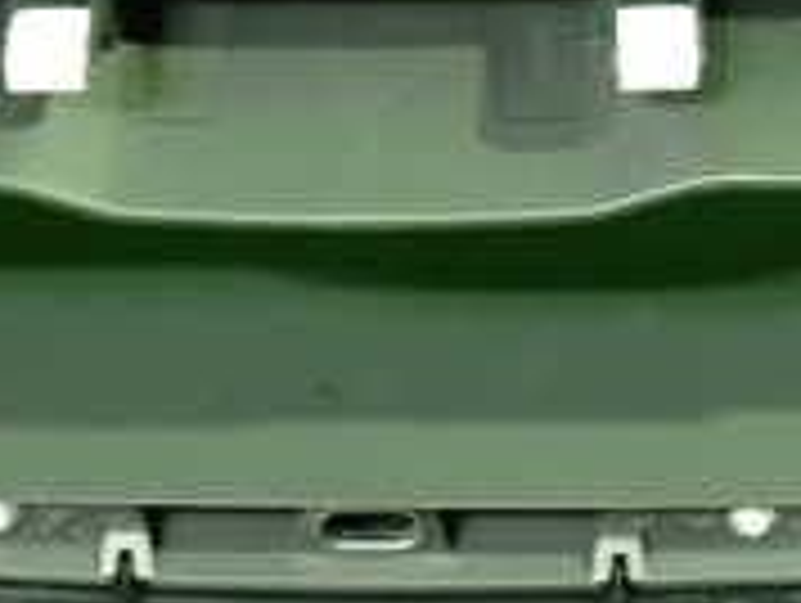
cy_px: 518
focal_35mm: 101
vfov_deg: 14.6
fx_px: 2340
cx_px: 360
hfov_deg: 19.4
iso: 800
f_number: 2.3
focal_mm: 5.4
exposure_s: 1/8
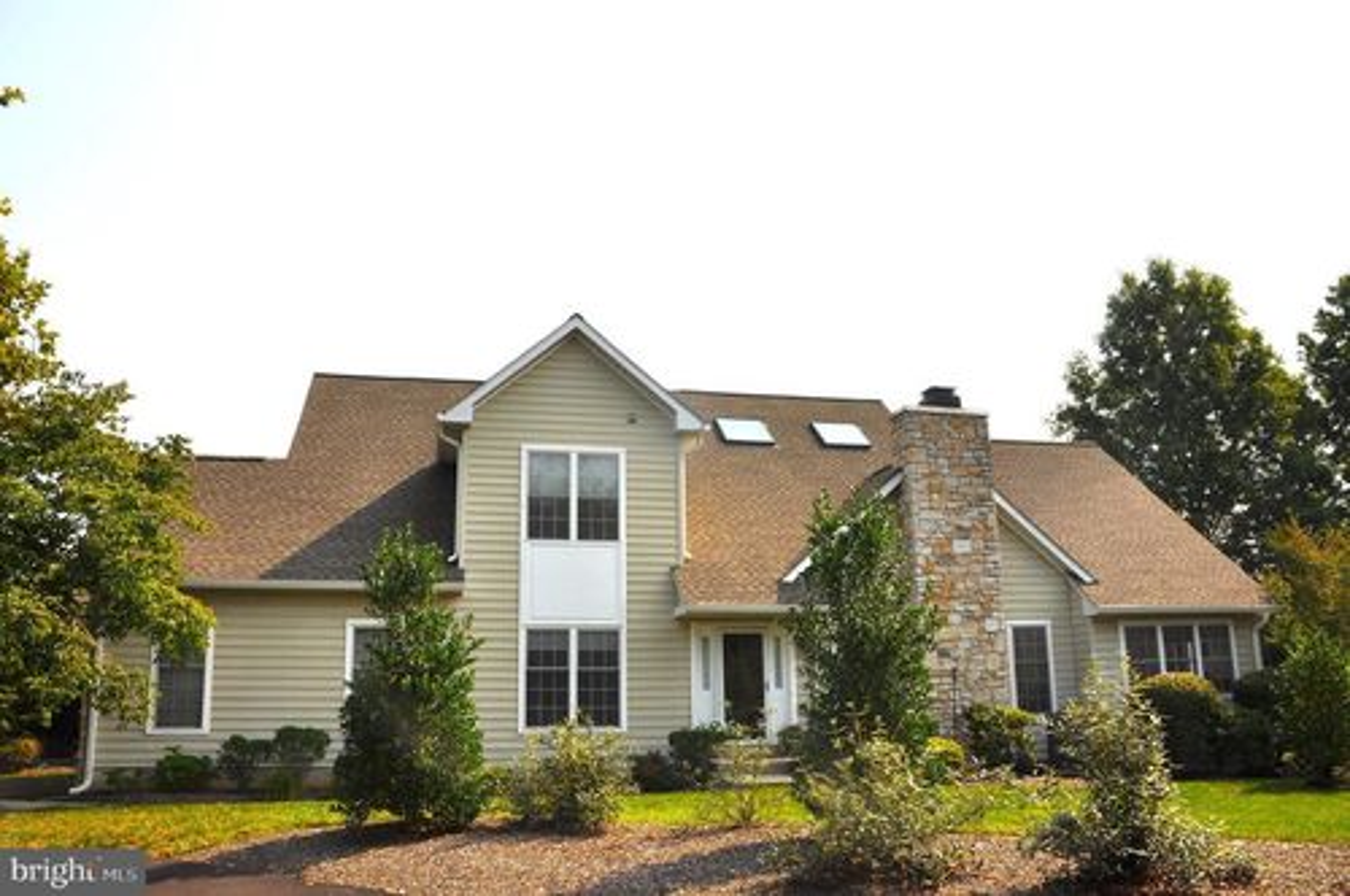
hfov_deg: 67.4
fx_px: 1011
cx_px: 675
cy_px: 448
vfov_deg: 47.8
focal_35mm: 27
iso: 200
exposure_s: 1/200
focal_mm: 18
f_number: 14
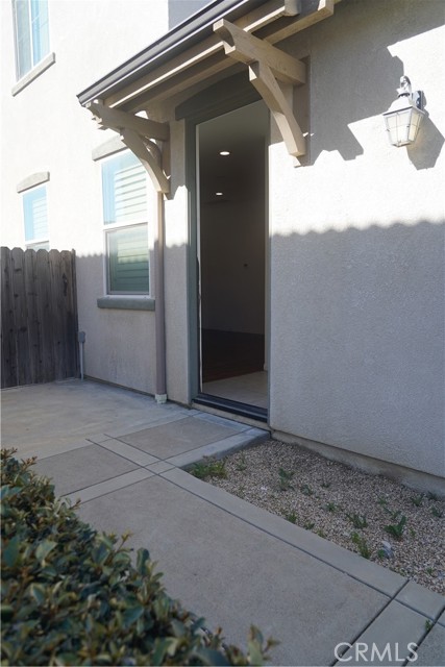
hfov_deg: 53.2
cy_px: 334
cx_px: 222
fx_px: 445
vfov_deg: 73.7
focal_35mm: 24
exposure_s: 1/250
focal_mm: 24
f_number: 4.5
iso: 100
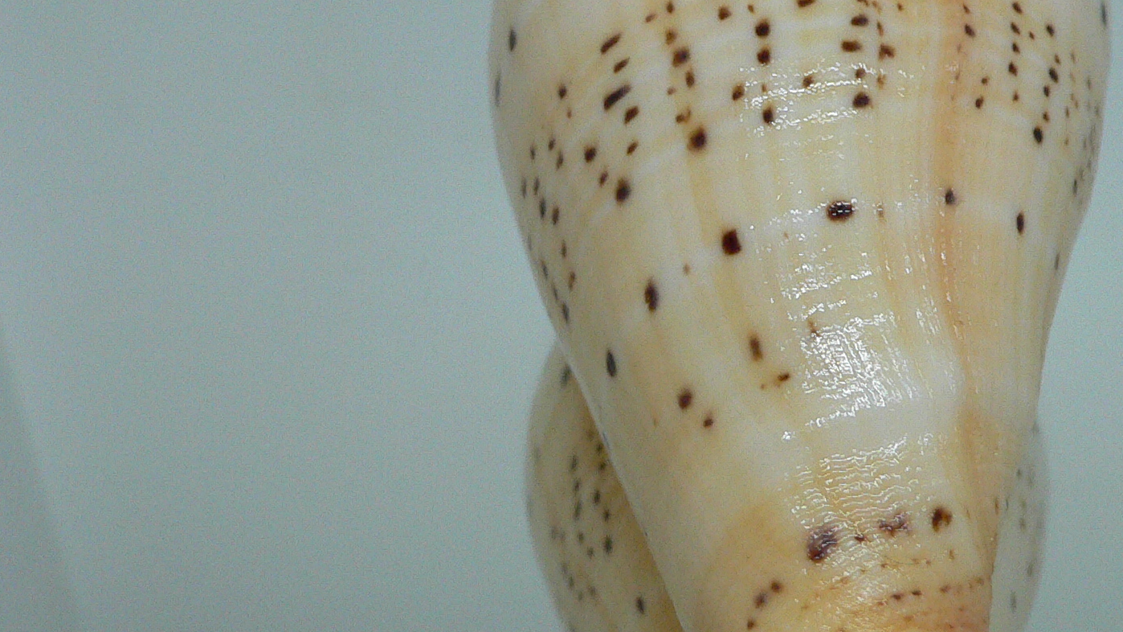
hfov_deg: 37.3
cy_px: 269
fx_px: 1638
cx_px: 786
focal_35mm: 55
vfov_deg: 21.8
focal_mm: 4.6
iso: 200
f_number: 2.8
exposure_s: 1/60
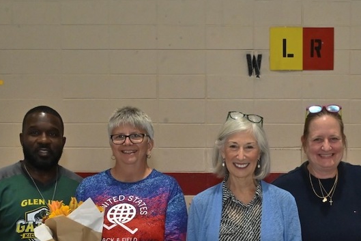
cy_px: 220
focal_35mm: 68
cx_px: 249
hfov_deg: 29.4
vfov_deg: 19.6
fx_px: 682
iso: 4000
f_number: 11
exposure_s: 1/200
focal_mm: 36
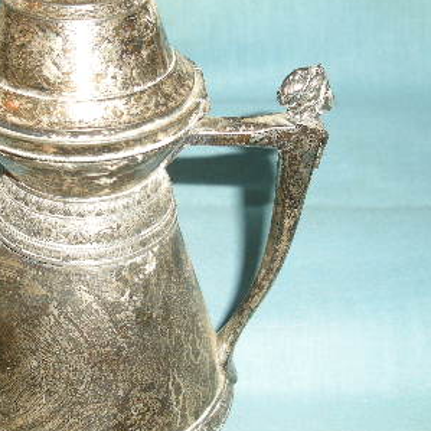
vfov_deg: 24.6
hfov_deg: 24.6
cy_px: 199
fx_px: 986
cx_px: 157
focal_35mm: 70
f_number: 8
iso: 101
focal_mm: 7.9
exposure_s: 1/60
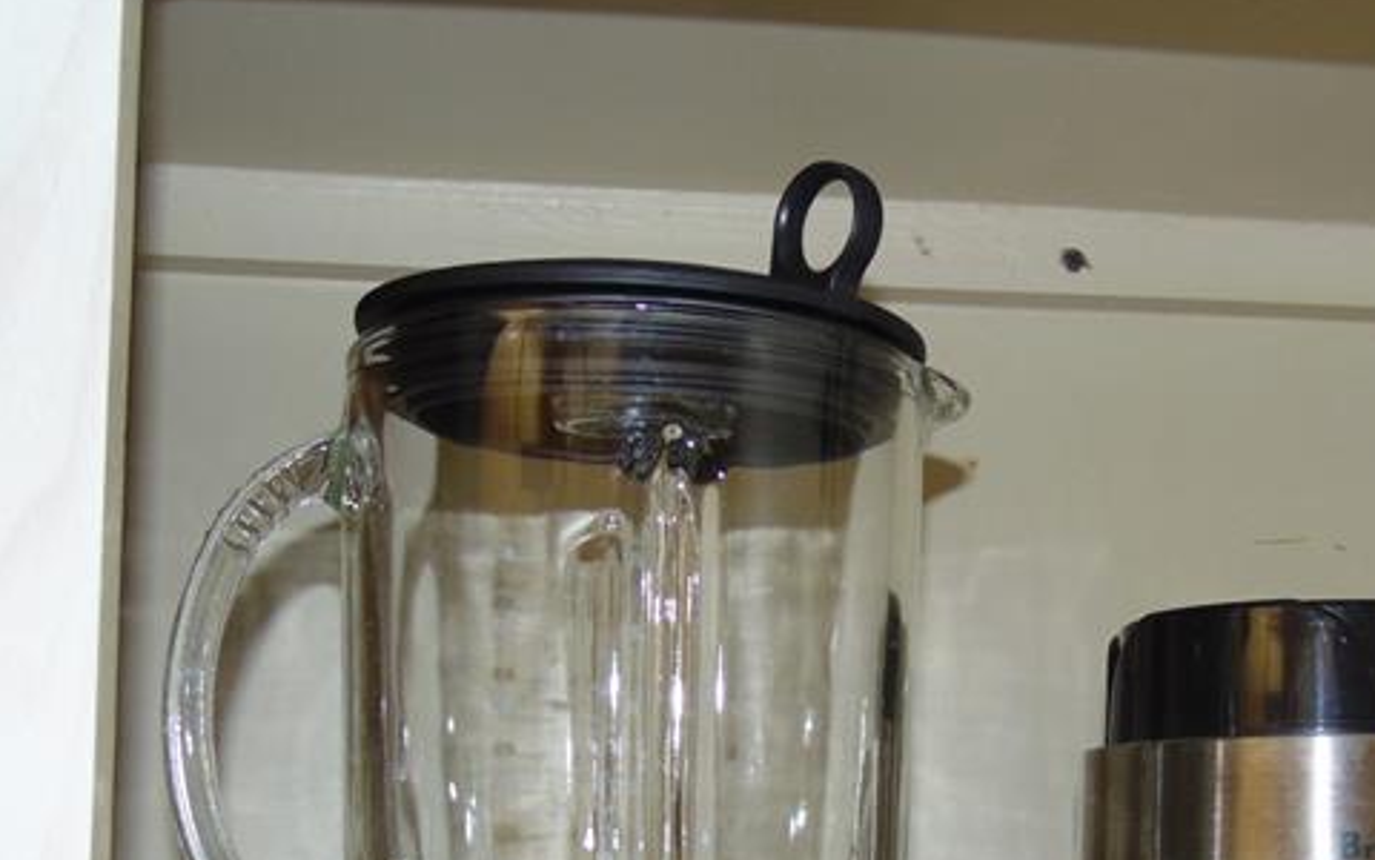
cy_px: 748
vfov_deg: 23.8
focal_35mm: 53
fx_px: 1986
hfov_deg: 37.8
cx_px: 911
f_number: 3.1
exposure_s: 1/40
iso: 80
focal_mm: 5.4
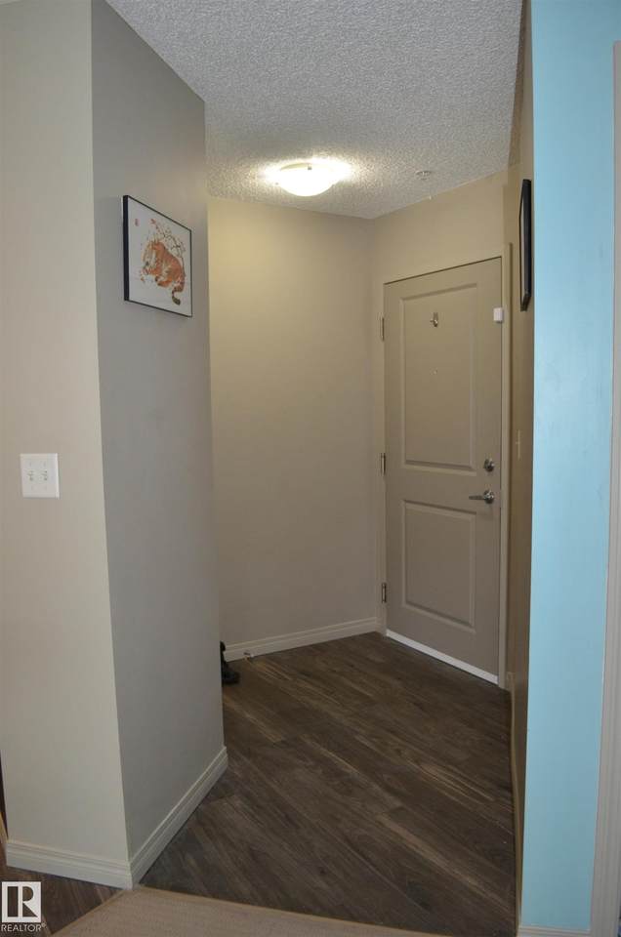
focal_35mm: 27
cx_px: 310
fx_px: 702
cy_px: 468
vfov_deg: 67.5
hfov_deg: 47.7
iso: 800
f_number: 3.5
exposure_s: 1/60
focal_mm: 18
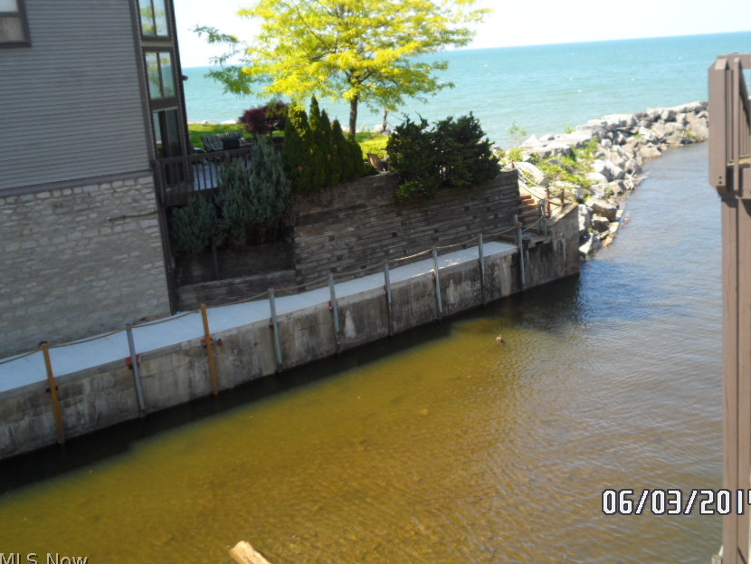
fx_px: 803
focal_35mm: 37
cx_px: 457
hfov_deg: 49.8
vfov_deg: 38.5
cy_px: 228
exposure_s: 1/350
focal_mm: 5.5
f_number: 2.7
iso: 80
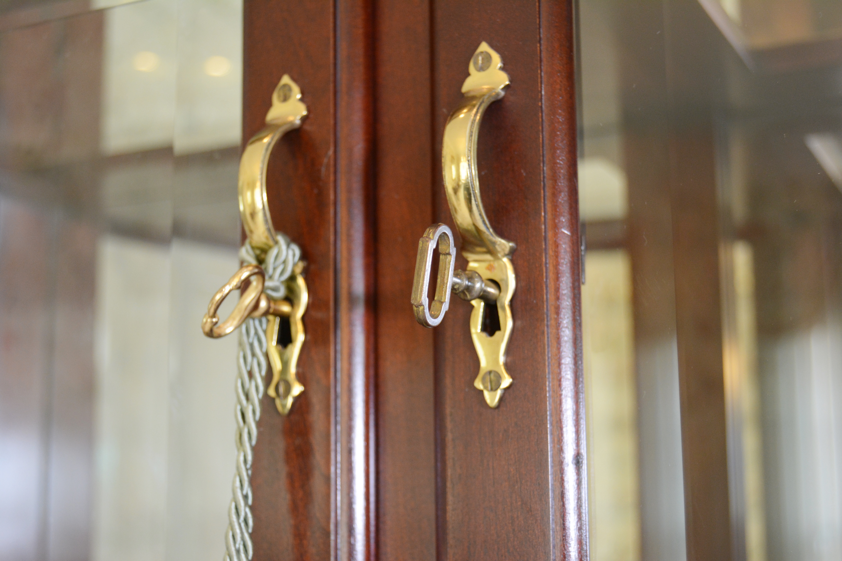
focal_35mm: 52
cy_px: 280
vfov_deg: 25.8
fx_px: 1228
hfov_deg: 37.9
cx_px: 421
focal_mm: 35
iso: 800
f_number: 4.5
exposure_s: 1/30
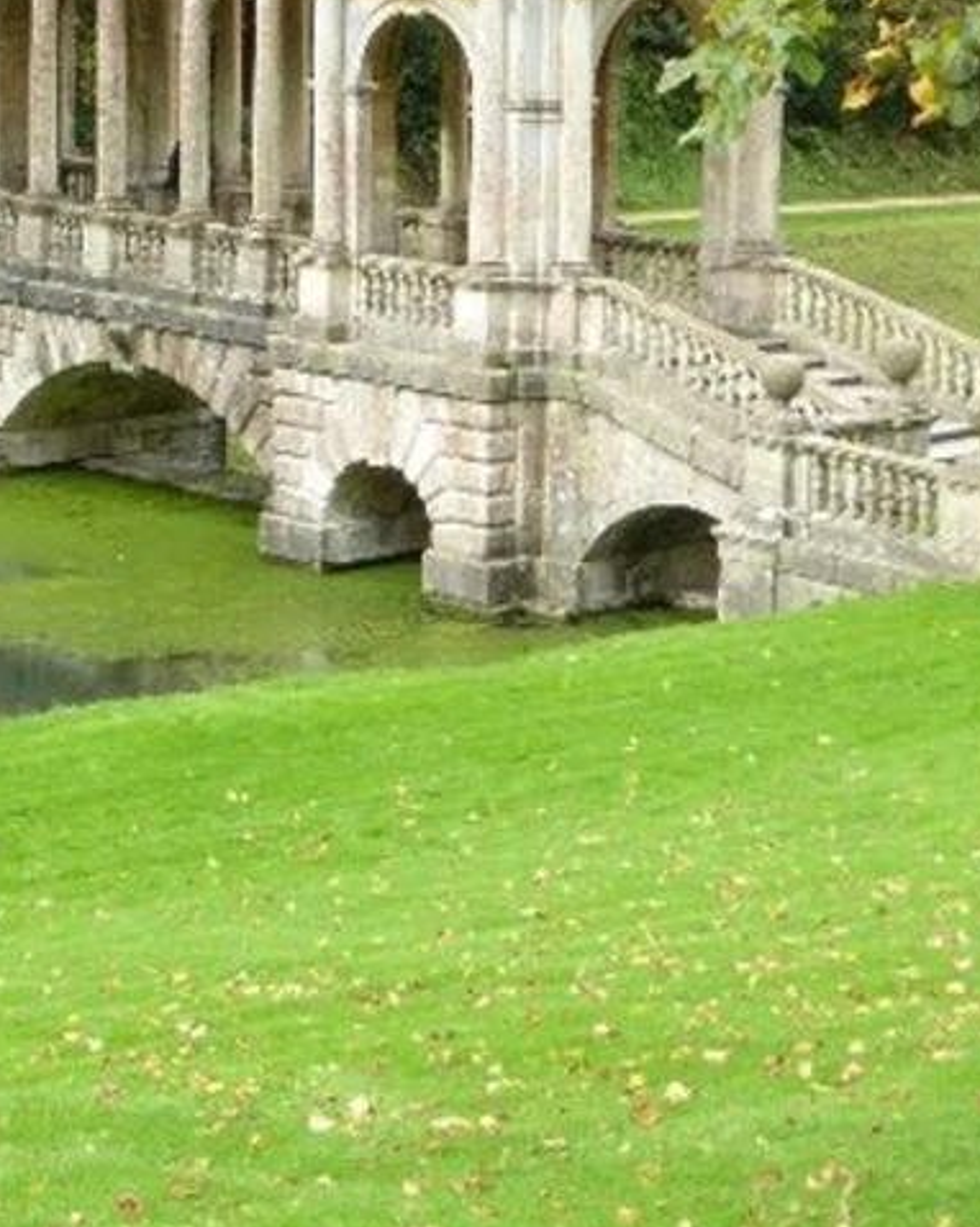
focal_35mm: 103
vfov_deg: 18.5
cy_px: 285
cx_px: 72
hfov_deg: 14.8
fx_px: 3737
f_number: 3.7
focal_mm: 6.3
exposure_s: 1/125
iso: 100
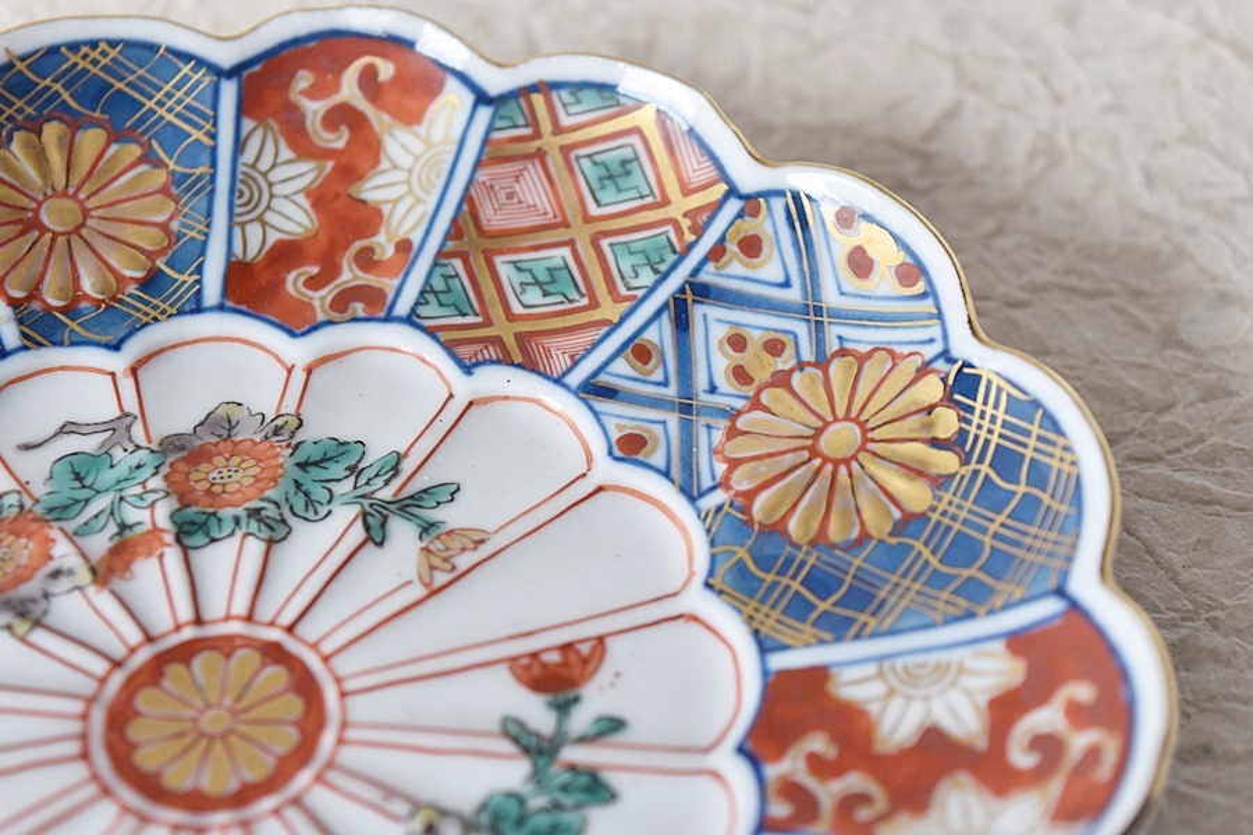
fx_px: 2715
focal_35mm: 78
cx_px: 626
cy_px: 418
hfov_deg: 26.0
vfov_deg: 17.5
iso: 400
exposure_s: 1/5
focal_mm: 52
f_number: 5.6
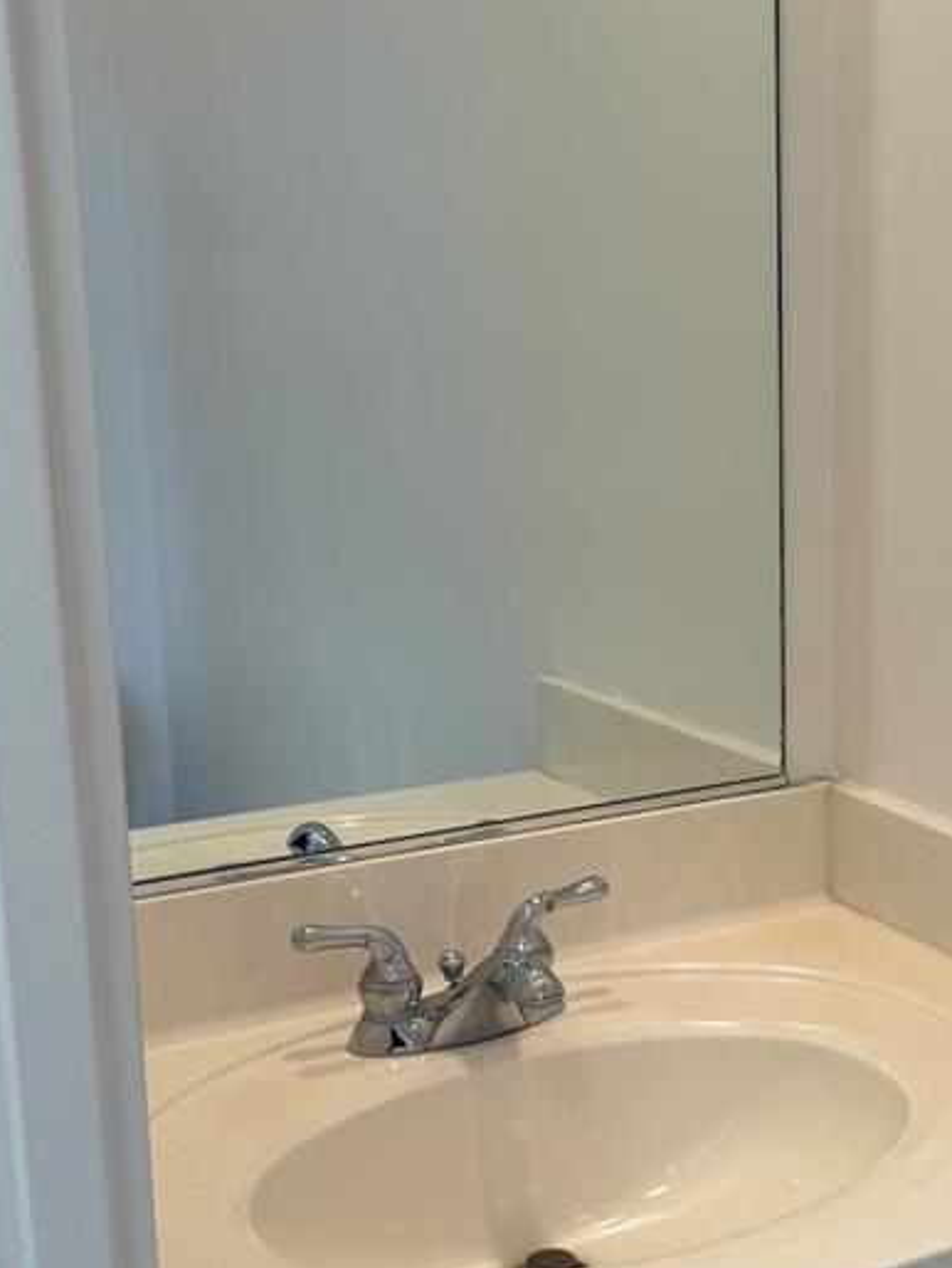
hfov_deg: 25.2
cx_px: 883
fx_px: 2052
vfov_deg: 34.3
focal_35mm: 56
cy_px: 686
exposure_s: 1/120
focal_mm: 6.76
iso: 64
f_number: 1.78
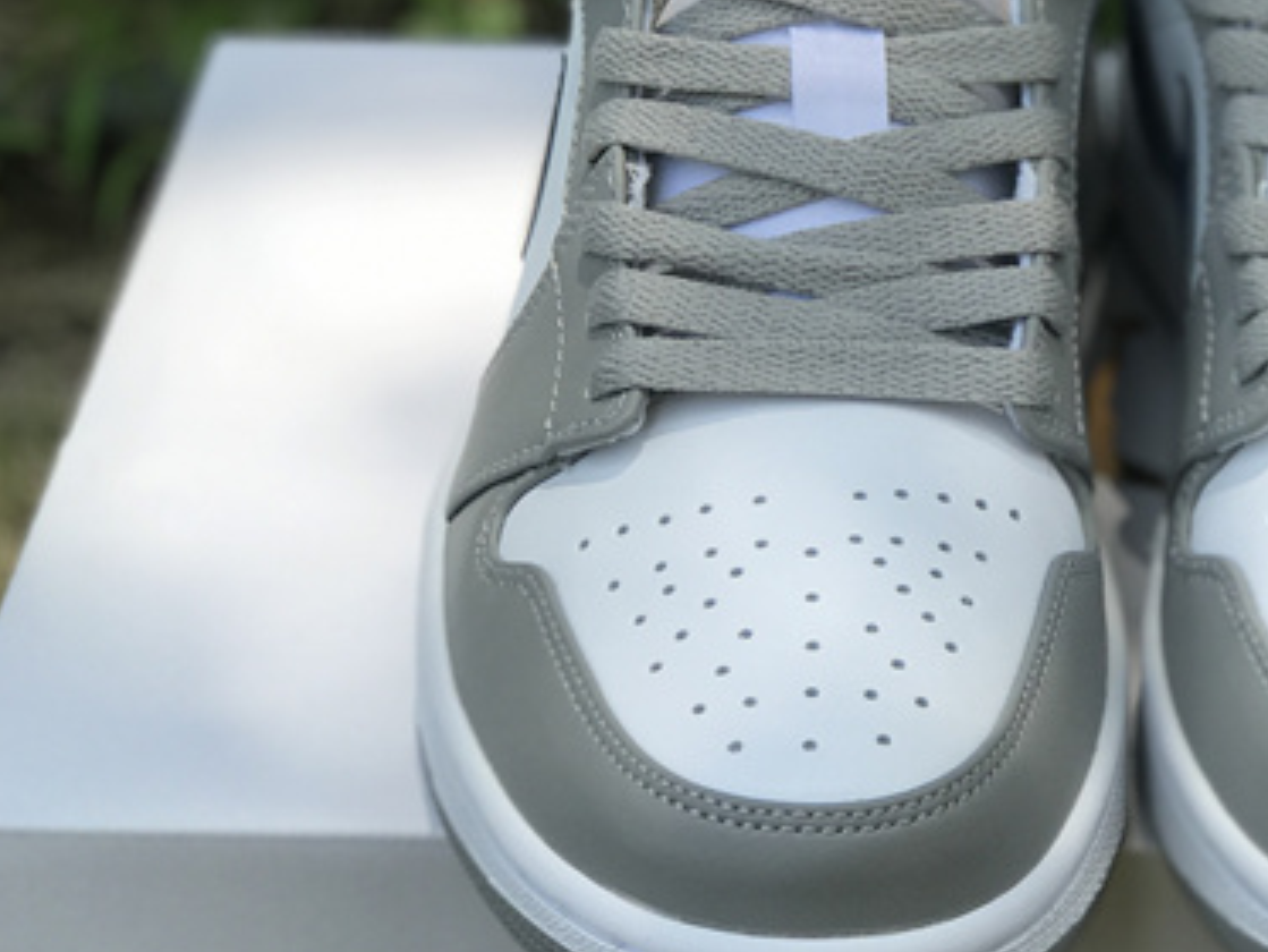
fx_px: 4141
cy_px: 308
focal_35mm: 113
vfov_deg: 13.1
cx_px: 1173
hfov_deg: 17.1
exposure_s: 1/399
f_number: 2.8
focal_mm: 6.6
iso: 20
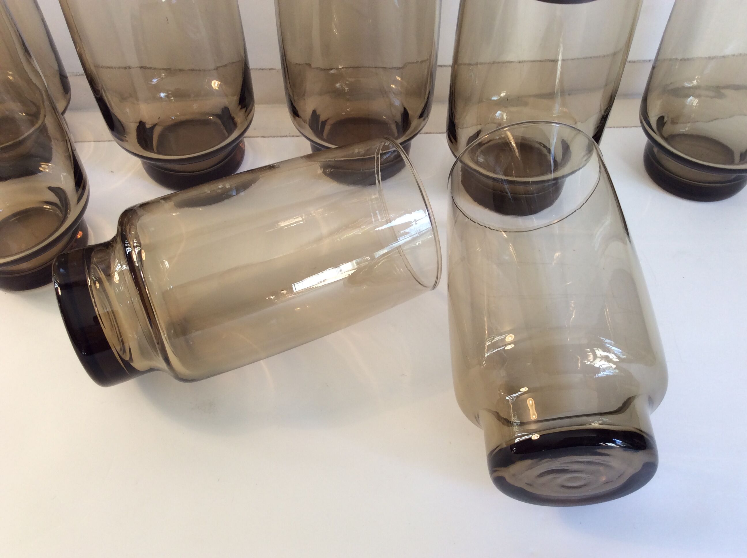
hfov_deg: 56.9
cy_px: 279
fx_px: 690
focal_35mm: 32
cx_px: 374
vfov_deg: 44.1
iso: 32
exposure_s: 1/50
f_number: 2.4
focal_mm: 3.3
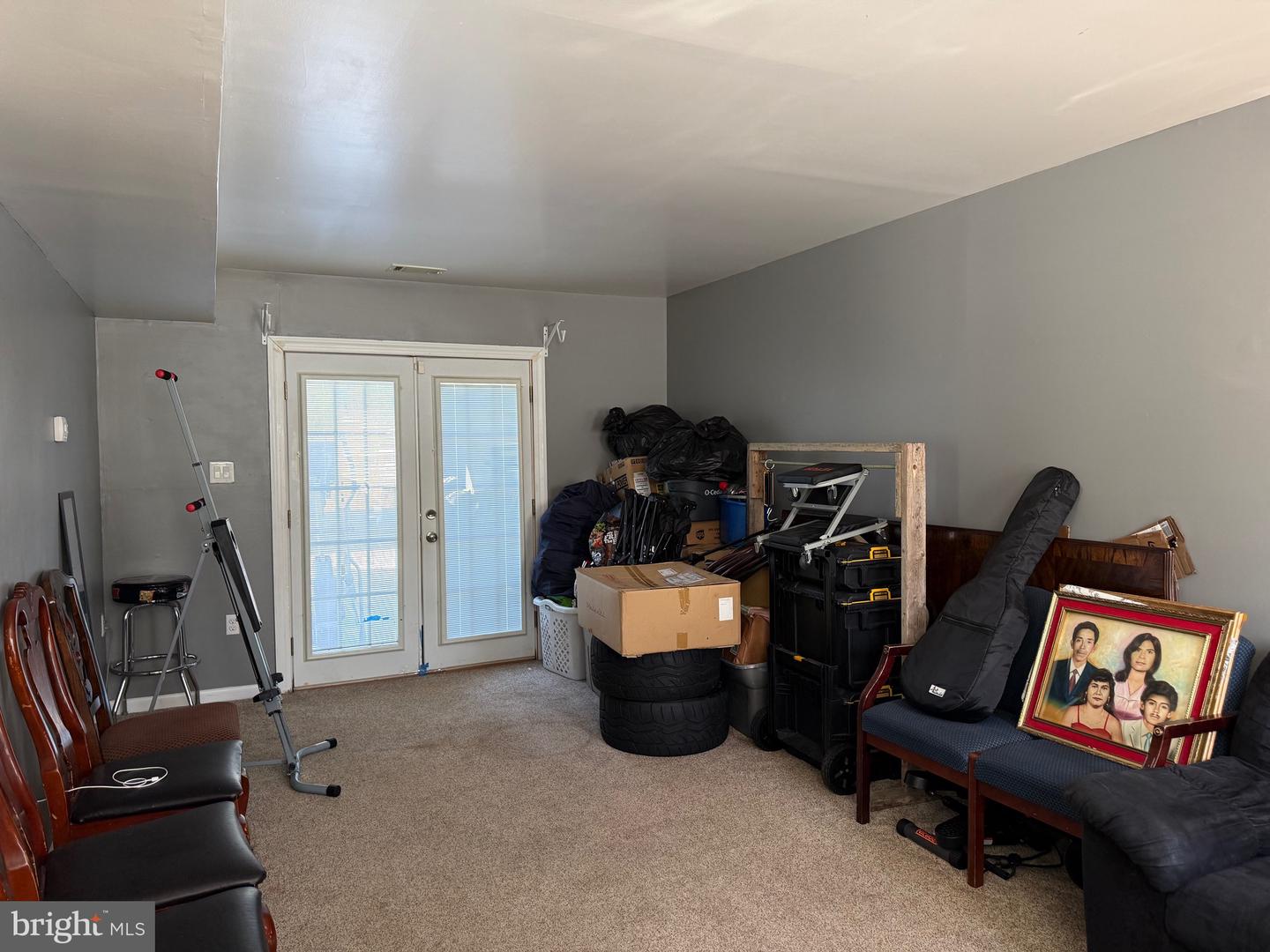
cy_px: 476
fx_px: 881
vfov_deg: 56.8
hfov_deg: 71.6
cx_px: 635
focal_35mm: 24
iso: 200
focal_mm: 6.76
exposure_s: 1/112
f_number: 1.78
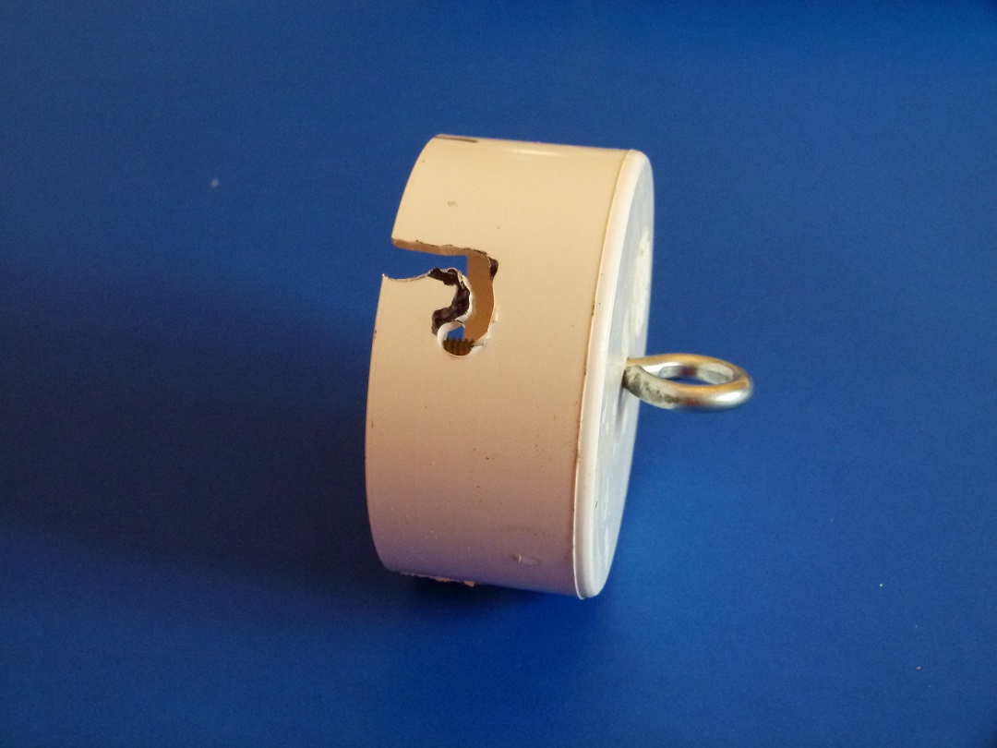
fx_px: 1642
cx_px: 498
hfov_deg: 33.8
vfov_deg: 25.7
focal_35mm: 57
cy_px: 374
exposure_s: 1/30
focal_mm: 10.2
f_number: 3.2
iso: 400
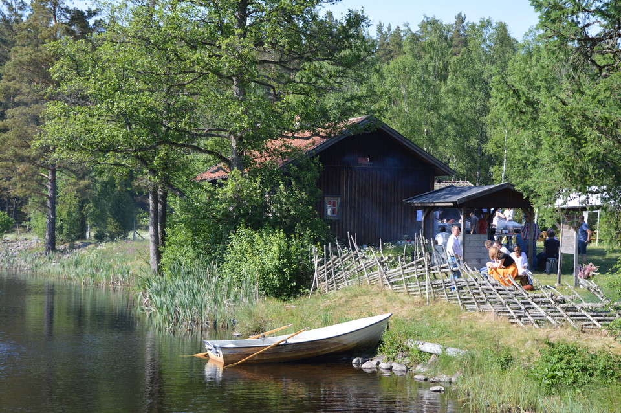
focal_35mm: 69
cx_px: 310
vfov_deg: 19.7
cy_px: 206
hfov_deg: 29.3
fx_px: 1189
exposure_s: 1/800
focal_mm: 46
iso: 400
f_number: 5
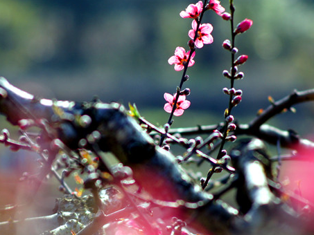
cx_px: 177
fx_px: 5190
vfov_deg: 2.6
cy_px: 133
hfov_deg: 3.5
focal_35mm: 572
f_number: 5.6
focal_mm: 200
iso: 125
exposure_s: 1/320
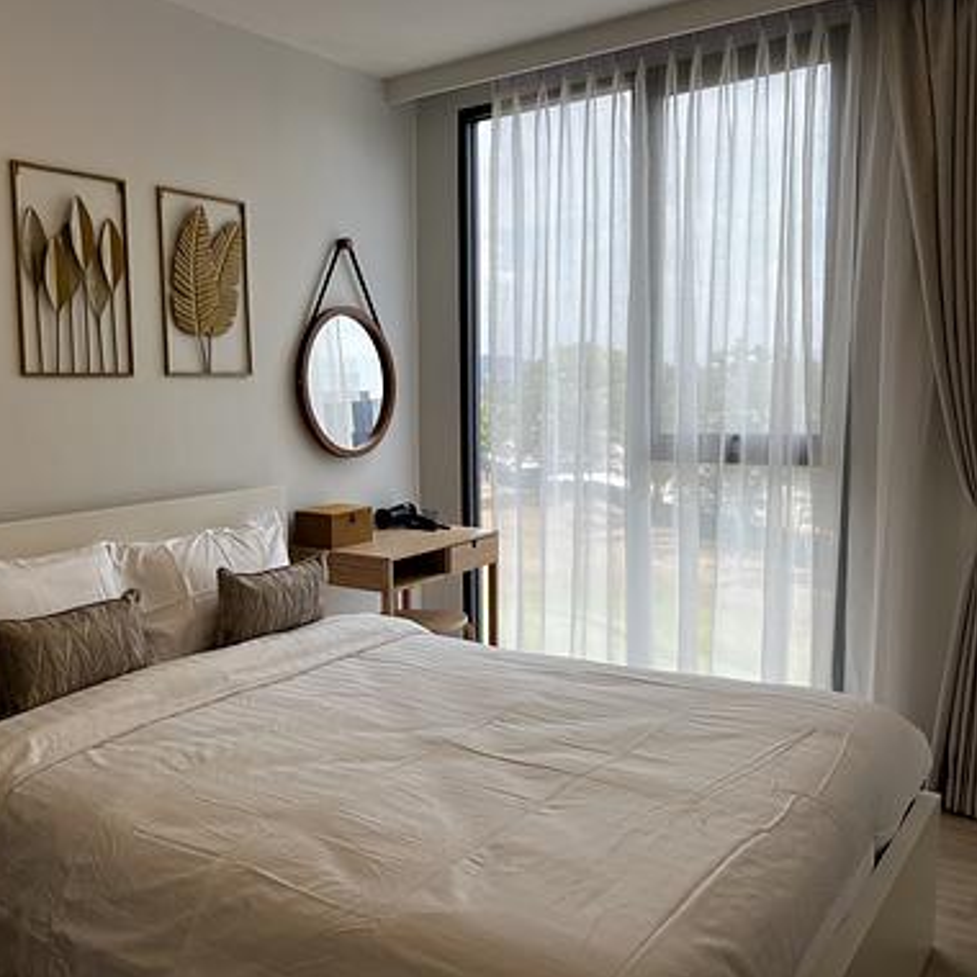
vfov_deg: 52.5
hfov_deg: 51.7
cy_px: 486
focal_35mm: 31
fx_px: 990
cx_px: 339
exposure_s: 1/344
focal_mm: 5.7
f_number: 1.5
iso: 50
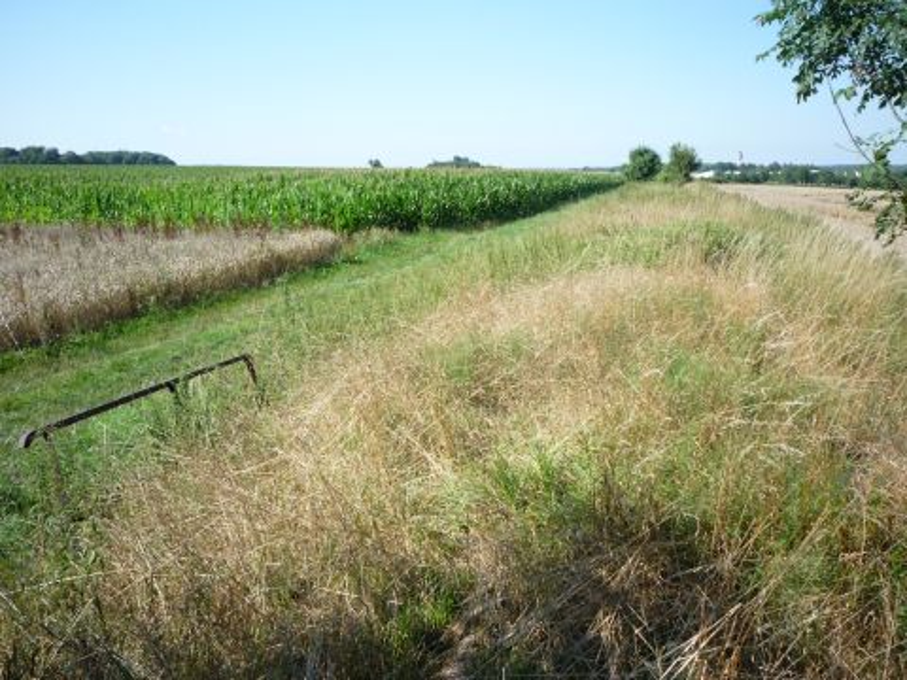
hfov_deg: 56.8
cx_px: 454
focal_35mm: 32
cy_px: 340
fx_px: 838
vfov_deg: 44.2
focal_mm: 5.2
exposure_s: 1/320
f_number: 4
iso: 100
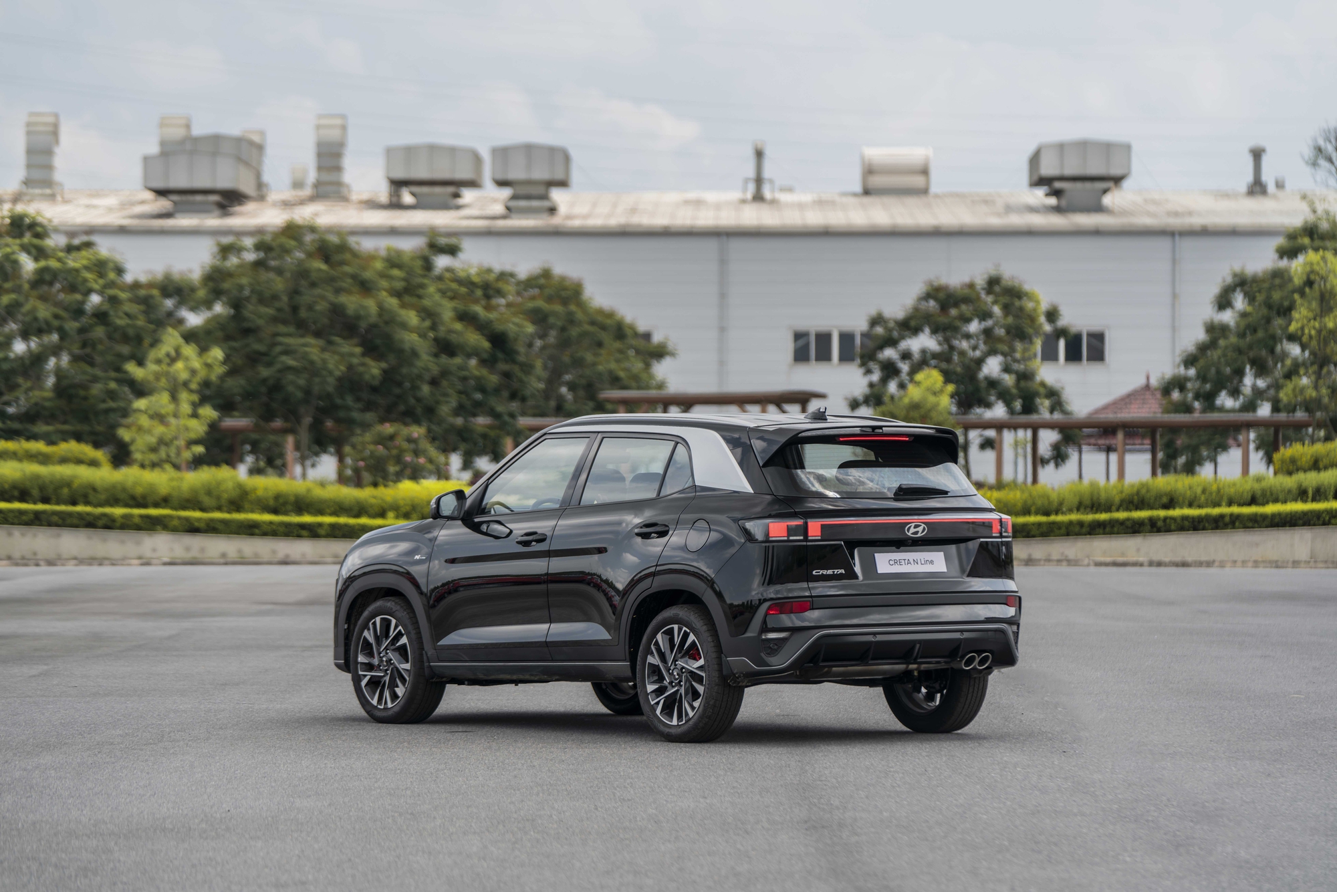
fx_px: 5088
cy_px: 446
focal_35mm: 137
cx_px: 668
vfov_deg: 10.0
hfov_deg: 15.0
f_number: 3.5
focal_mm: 137
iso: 100
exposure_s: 1/500
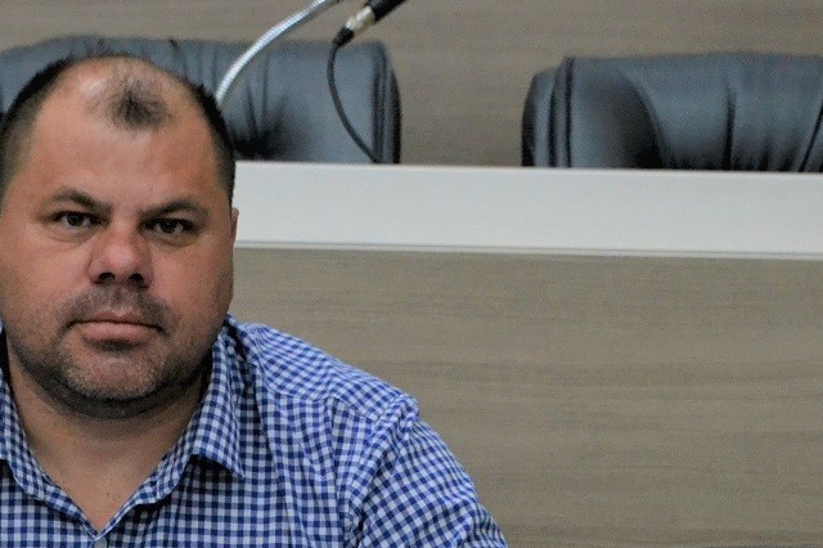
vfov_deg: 10.6
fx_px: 2925
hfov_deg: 15.9
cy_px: 512
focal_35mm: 128
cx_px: 127
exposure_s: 1/125
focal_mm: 42
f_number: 5.6
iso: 3200
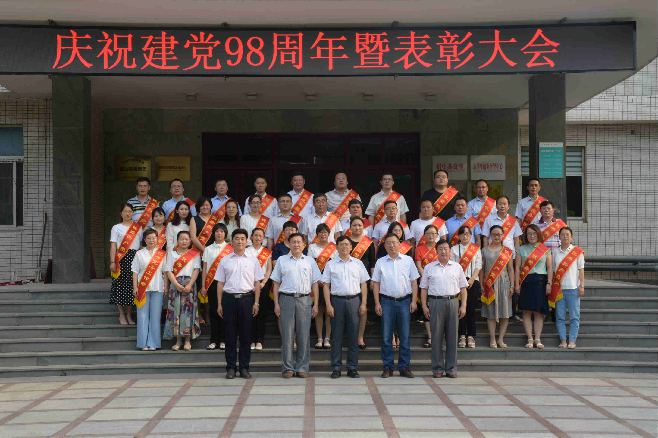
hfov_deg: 38.9
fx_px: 932
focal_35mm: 51
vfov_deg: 26.5
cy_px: 219
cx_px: 329
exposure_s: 1/60
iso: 100
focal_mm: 34
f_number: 11
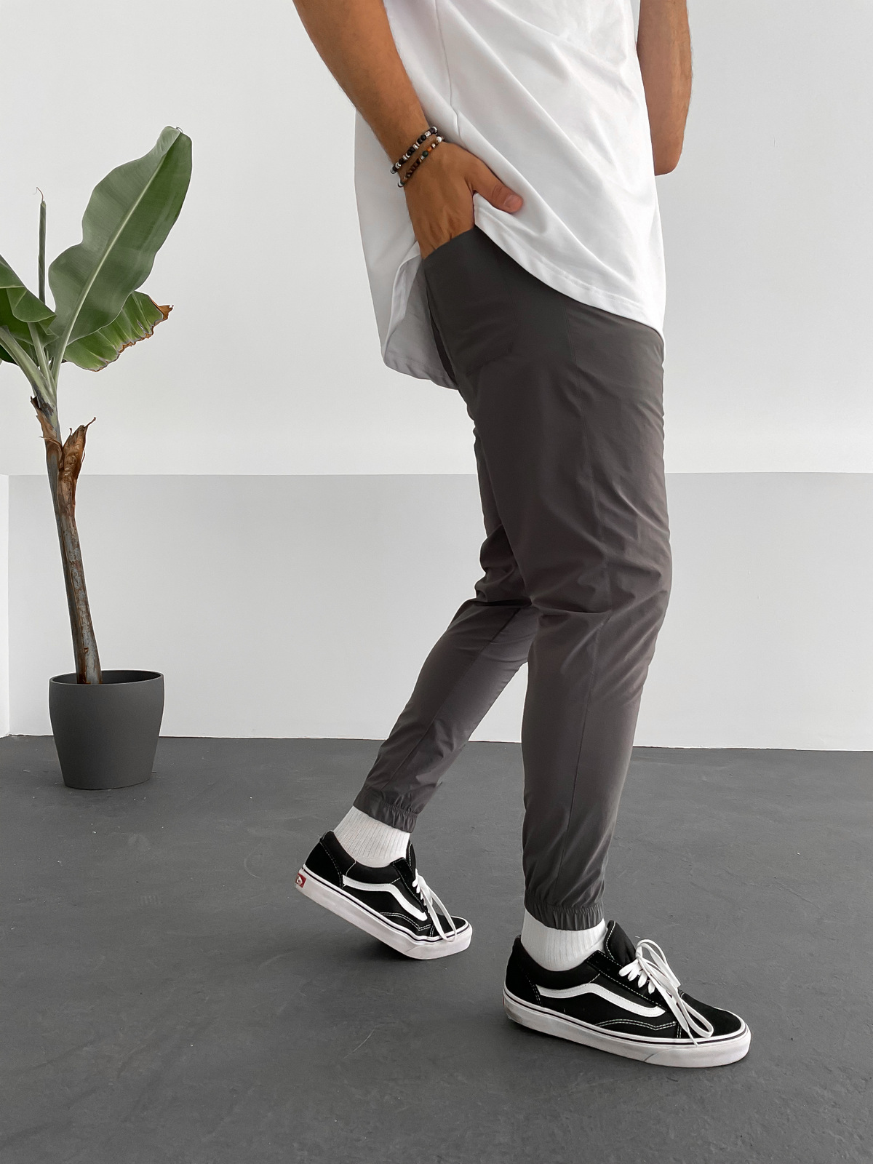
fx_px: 975
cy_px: 582
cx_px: 436
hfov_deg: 48.2
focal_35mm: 29
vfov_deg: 61.7
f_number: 1.8
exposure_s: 1/120
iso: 50
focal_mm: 3
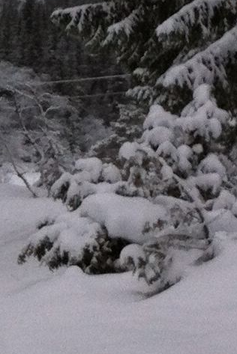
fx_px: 1962
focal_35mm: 199
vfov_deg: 10.3
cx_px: -210
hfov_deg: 6.7
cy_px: 221
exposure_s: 1/324
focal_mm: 3.85
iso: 80
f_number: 2.8
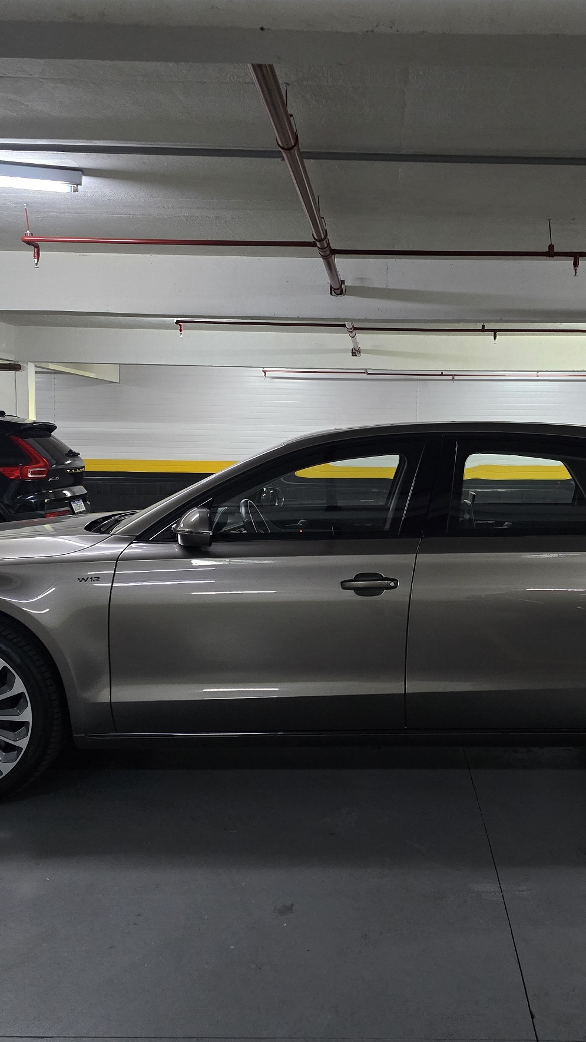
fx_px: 939
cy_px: 527
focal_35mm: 34
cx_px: 383
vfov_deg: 58.0
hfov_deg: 34.4
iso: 1250
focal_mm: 6.3
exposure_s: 1/60
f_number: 1.7
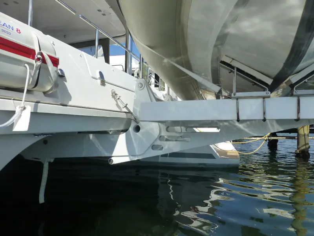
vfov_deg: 56.8
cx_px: 157
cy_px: 118
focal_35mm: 24
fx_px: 218
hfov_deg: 71.6
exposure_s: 1/1300
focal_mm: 4.3
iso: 160
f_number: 4
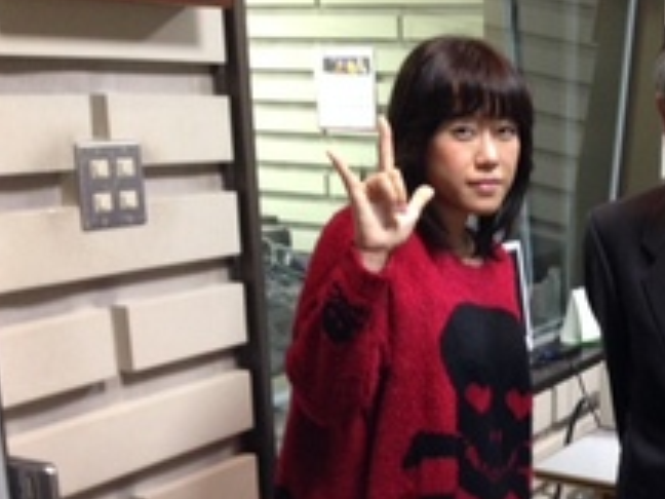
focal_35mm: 61
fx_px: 1172
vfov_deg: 23.7
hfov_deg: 30.2
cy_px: 397
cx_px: 607
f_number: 2.4
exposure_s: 1/20
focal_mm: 4.12
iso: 200
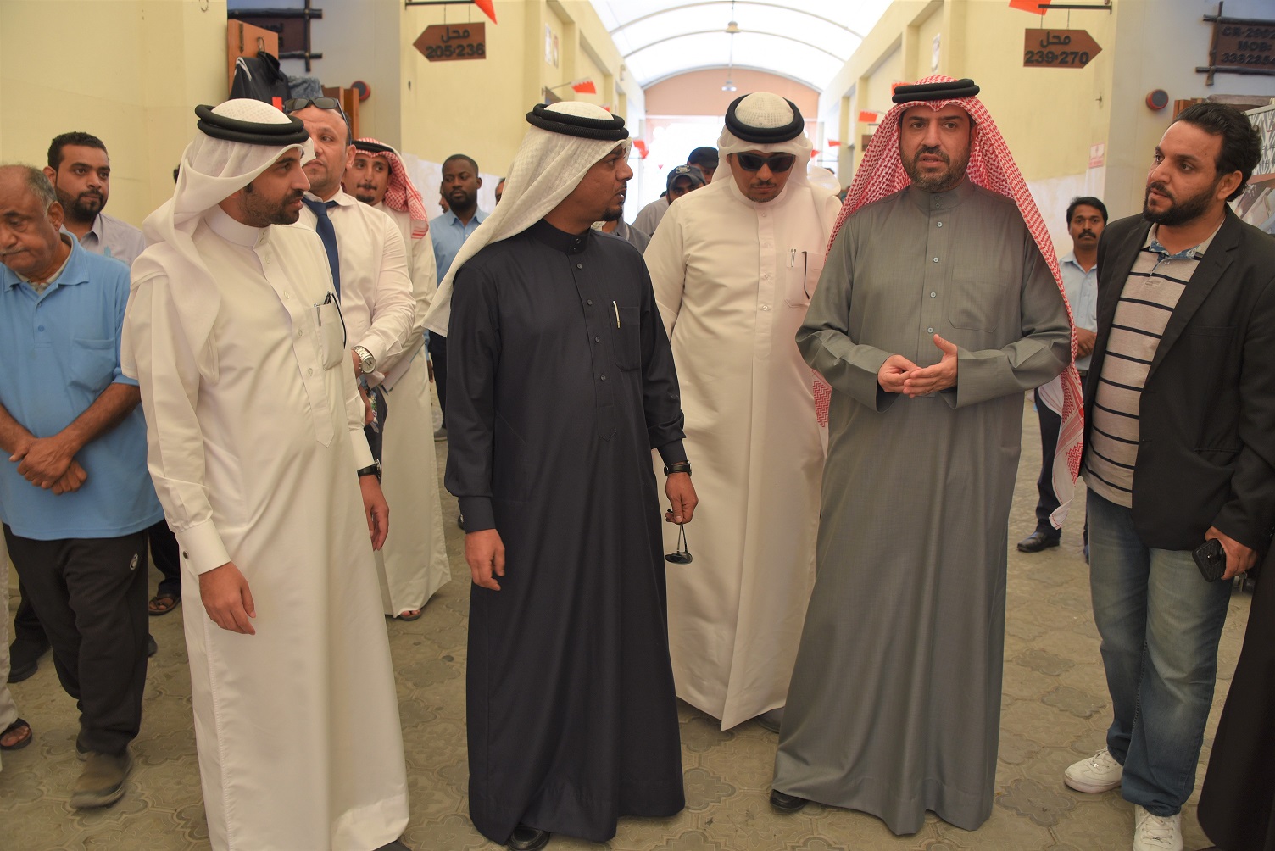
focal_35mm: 28
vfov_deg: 46.4
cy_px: 426
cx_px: 638
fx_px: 992
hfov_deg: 65.5
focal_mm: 28
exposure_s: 1/100
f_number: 5
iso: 400
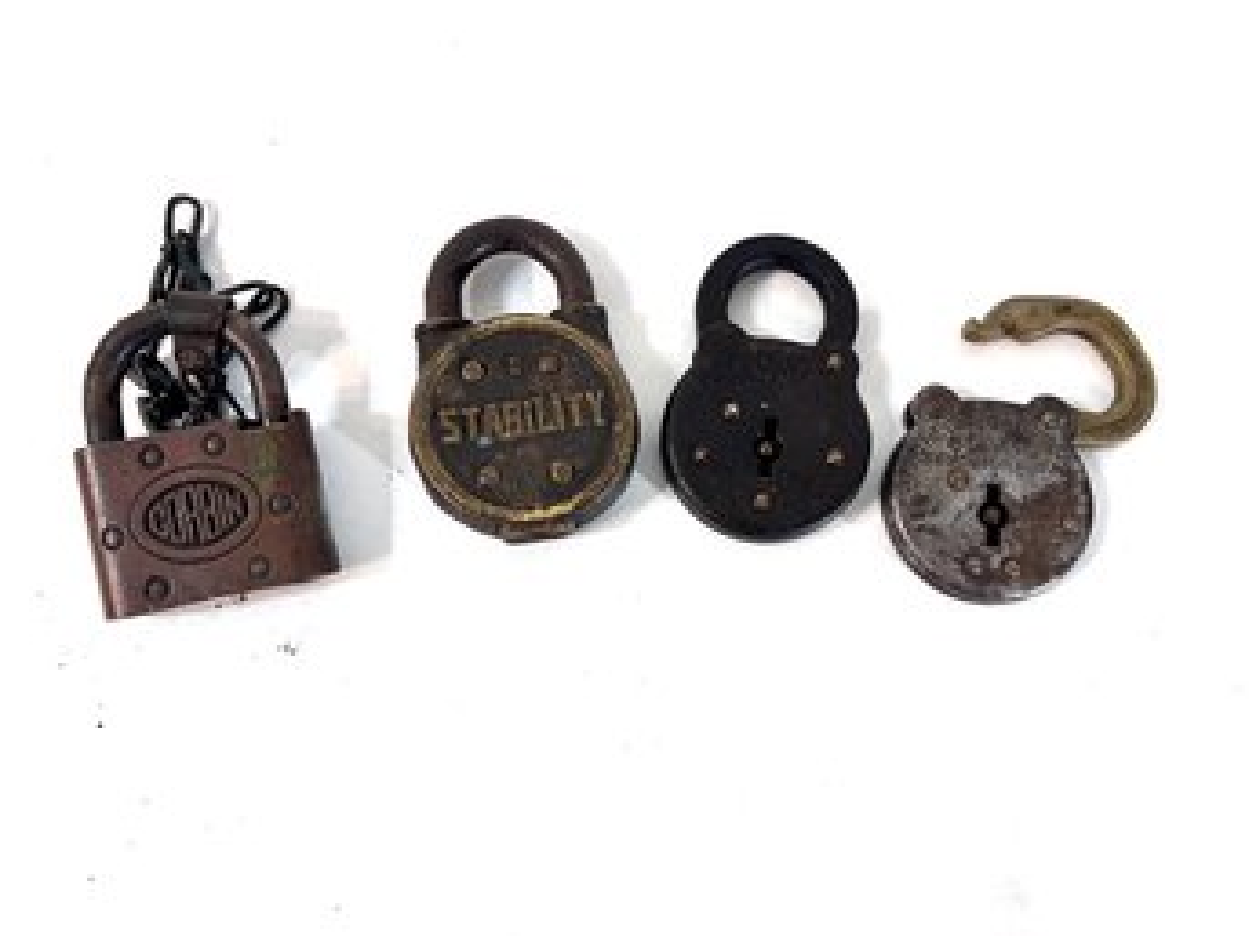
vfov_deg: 53.0
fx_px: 938
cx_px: 624
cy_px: 468
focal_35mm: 26
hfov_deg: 67.3
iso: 40
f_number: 1.6
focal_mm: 5.96
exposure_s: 1/120
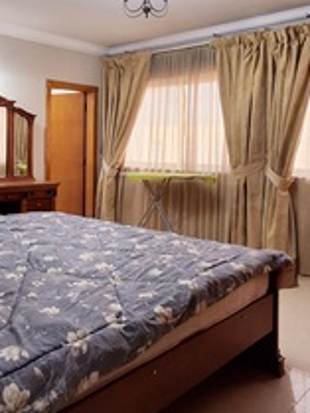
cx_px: 133
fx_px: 417
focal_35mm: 35
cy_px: 141
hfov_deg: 40.6
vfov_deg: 51.7
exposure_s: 1/40
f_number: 2.2
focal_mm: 1.64
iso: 50
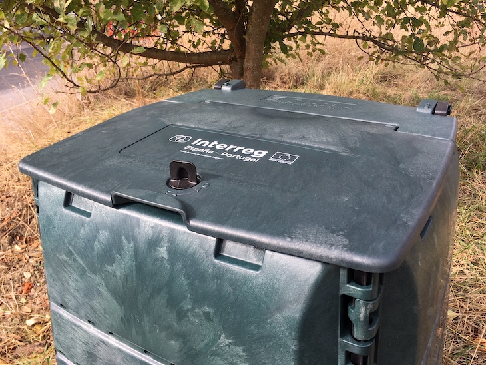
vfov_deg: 48.3
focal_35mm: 29
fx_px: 407
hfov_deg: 61.6
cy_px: 182
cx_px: 243
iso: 25
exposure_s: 1/430
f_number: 2.2
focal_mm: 4.15
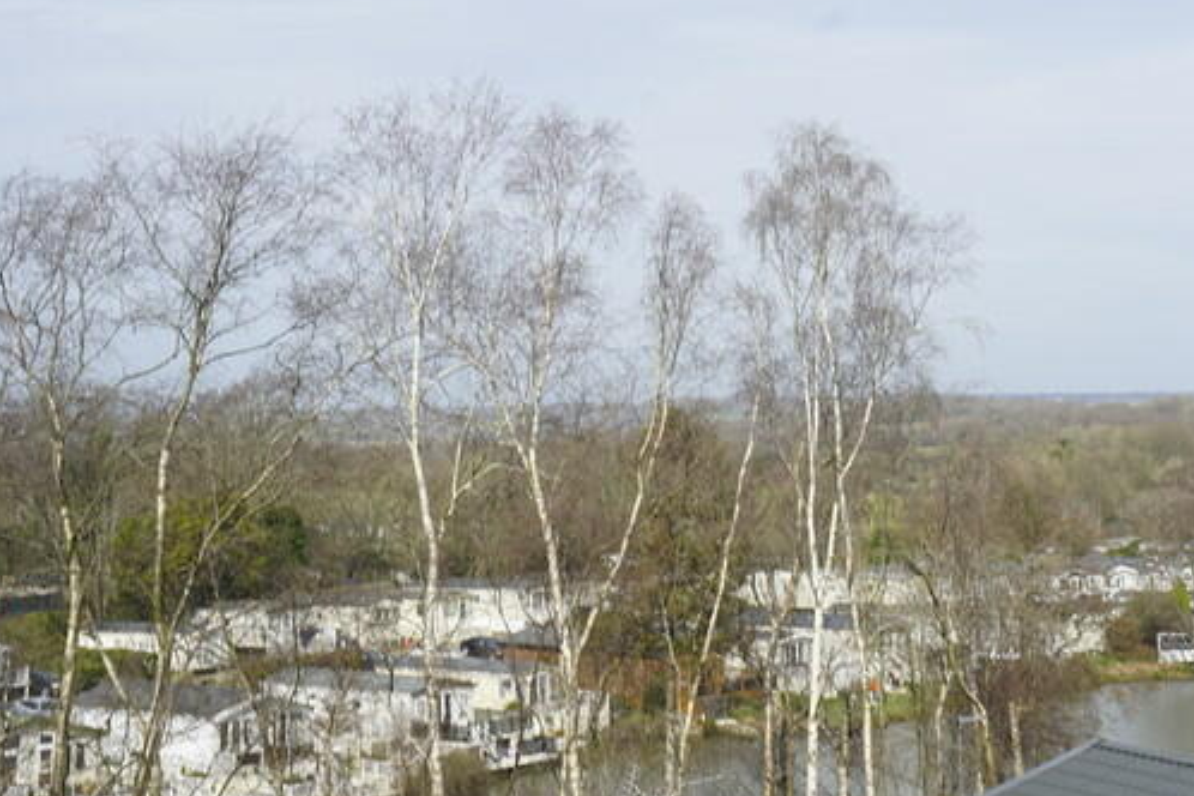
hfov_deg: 27.7
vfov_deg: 18.6
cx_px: 870
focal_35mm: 72
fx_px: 2388
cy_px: 90
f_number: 10
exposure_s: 1/125
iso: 100
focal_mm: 35
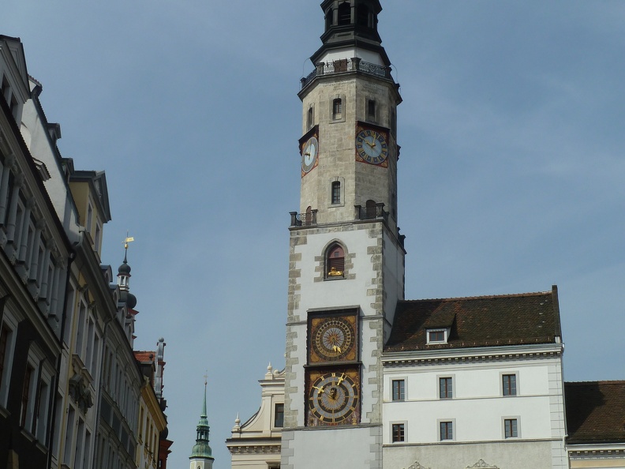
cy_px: 234
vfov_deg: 32.9
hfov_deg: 42.9
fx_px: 794
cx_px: 312
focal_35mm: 44
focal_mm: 7.3
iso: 80
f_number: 5.6
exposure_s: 1/500
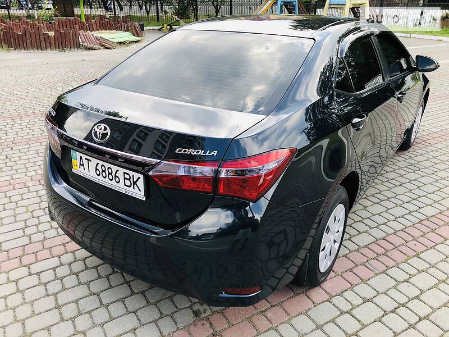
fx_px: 363
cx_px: 224
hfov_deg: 63.4
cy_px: 168
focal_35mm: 28
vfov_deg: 49.7
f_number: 1.8
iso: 20
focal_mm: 4
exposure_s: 1/318
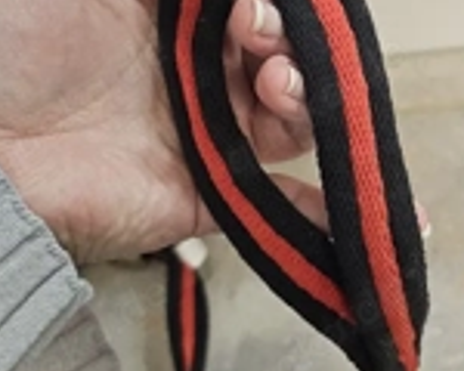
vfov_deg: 25.3
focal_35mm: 60
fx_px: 824
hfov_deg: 30.6
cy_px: 139
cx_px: 380
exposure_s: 1/50.3
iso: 640
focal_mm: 6.3
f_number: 1.7
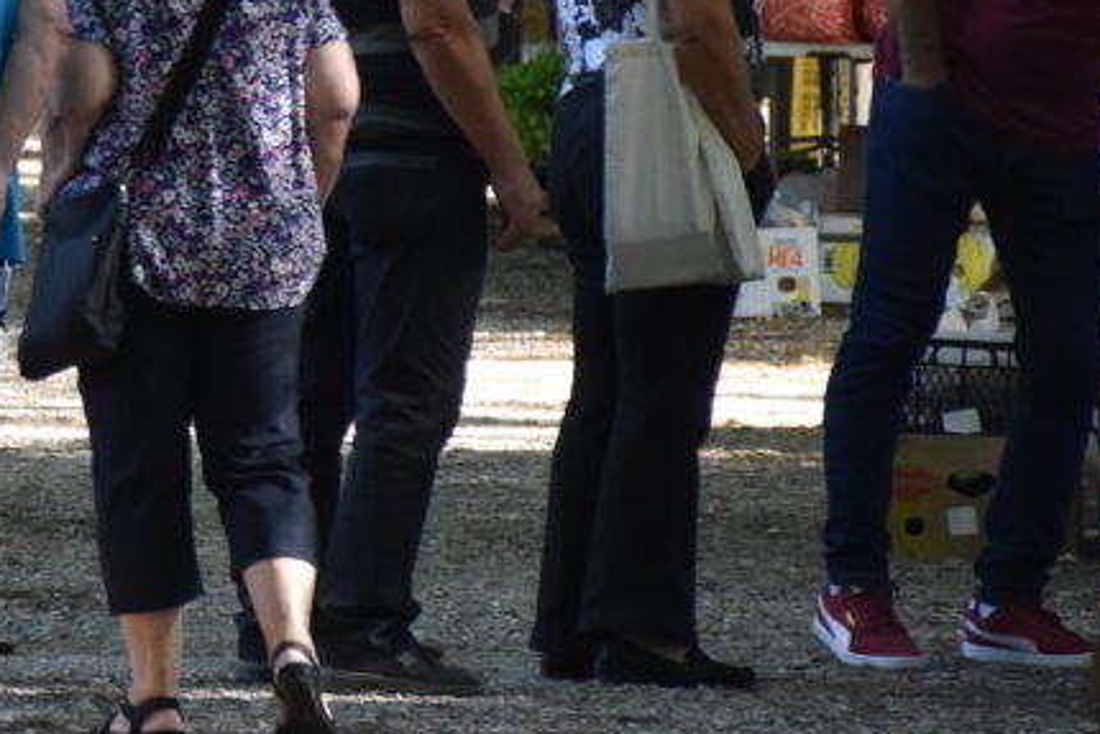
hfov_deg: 4.0
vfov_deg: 2.7
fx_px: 15588
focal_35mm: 510
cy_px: 20
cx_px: -363
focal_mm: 116
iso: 800
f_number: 5.6
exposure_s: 1/160
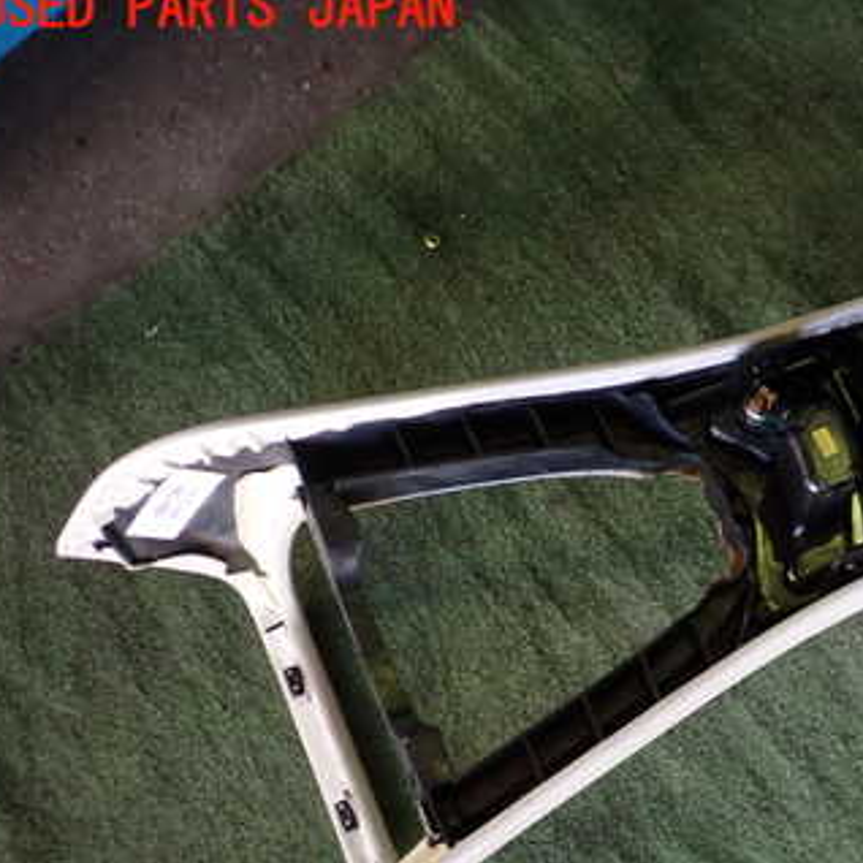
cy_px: 586
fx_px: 1410
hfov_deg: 32.3
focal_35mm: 50
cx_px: 776
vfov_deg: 33.7
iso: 200
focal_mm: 5.4
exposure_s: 1/60
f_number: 2.3
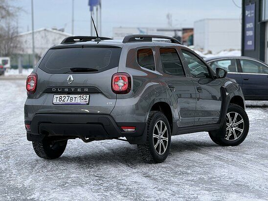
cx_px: 134
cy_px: 100
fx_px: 928
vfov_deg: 12.3
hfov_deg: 16.4
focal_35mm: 120
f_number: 2.8
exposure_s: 1/99
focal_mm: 15.66
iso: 100
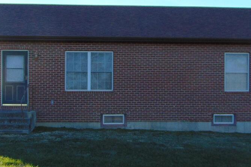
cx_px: 99
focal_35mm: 56
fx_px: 390
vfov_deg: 24.1
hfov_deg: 35.5
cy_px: 111
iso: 100
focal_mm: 4.5
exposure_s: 1/500
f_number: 3
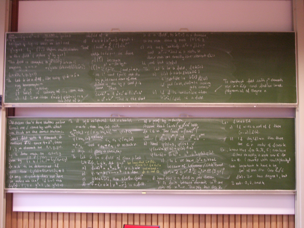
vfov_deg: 29.7
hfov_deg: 38.9
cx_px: 152
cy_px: 114
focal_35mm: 49
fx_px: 430
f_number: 3.1
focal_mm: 8.2
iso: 200
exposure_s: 1/13
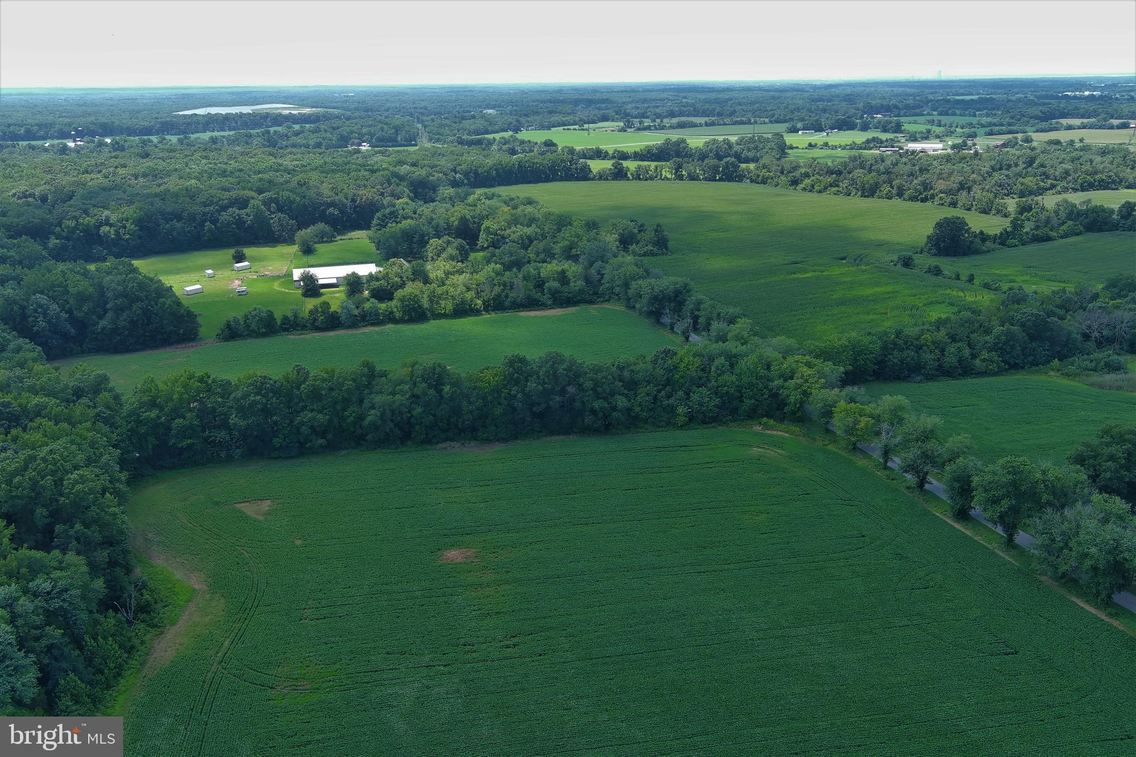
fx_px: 915
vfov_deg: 45.0
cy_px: 378
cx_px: 568
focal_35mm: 29
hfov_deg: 63.7
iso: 100
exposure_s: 1/500
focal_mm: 10.57
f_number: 2.8
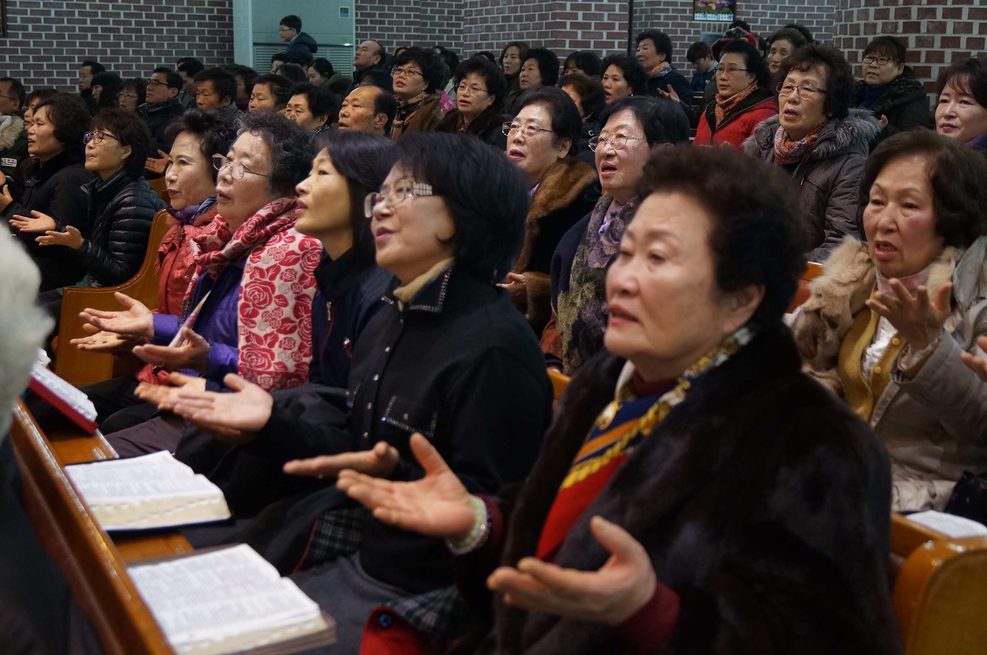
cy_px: 328
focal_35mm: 45
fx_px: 1232
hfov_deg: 43.7
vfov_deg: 29.8
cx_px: 494
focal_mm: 30
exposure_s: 1/60
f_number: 4.5
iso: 1000
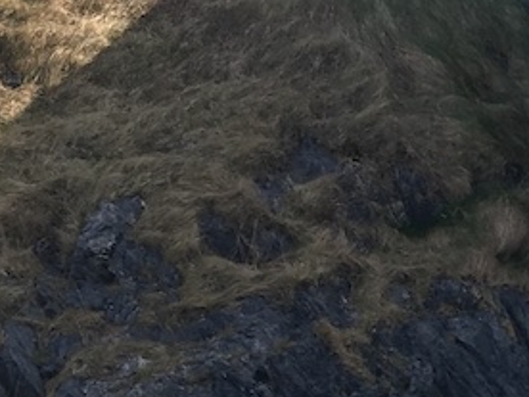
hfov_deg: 13.2
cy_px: 433
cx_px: 835
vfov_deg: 10.5
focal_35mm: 140
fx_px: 2139
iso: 25
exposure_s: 1/668
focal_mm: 4.15
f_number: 2.2
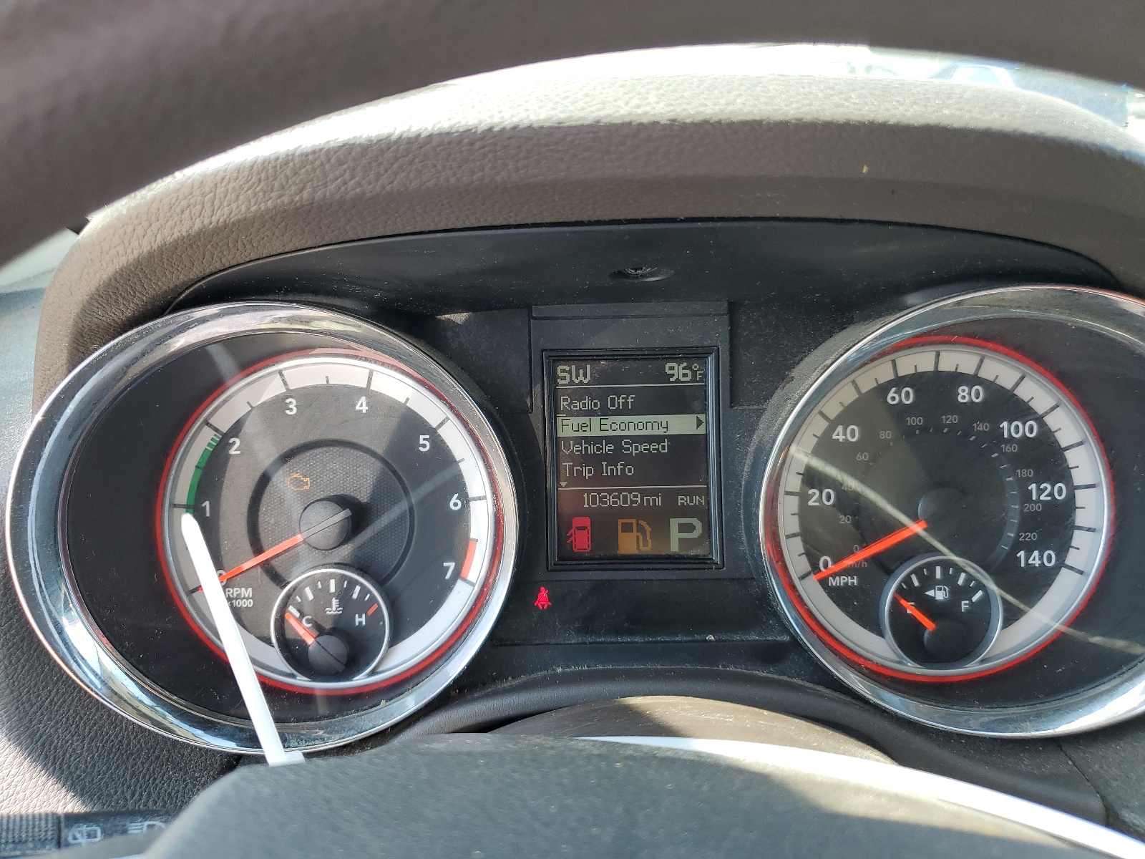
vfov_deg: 53.1
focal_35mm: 26
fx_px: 860
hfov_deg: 67.3
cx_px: 572
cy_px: 430
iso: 50
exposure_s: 1/238
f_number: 1.5
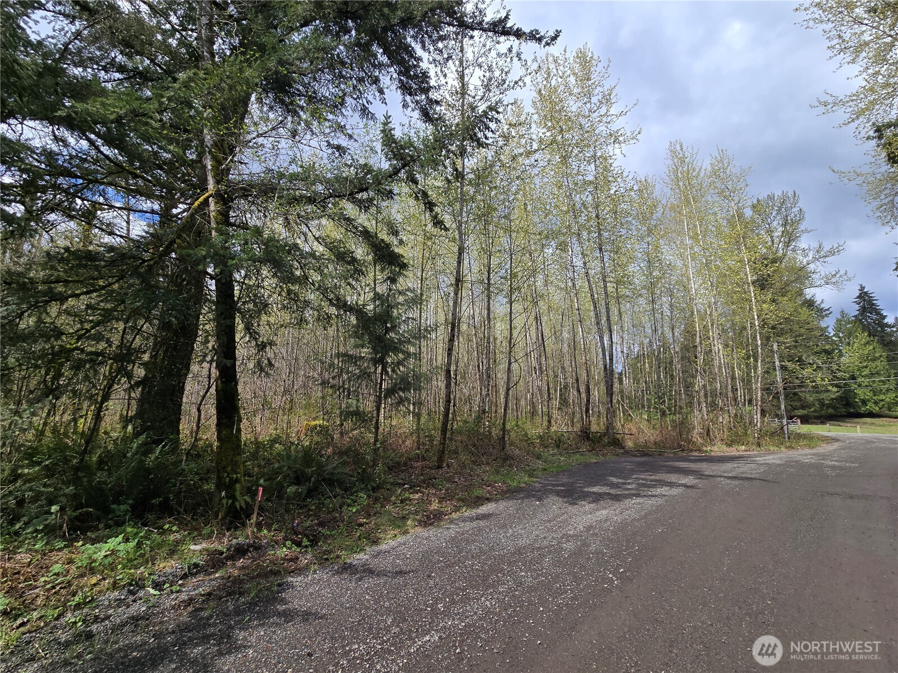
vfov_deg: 89.9
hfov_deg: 106.2
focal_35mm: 13
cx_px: 449
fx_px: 337
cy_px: 336
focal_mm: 2.2
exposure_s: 1/1493
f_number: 2.2
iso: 50
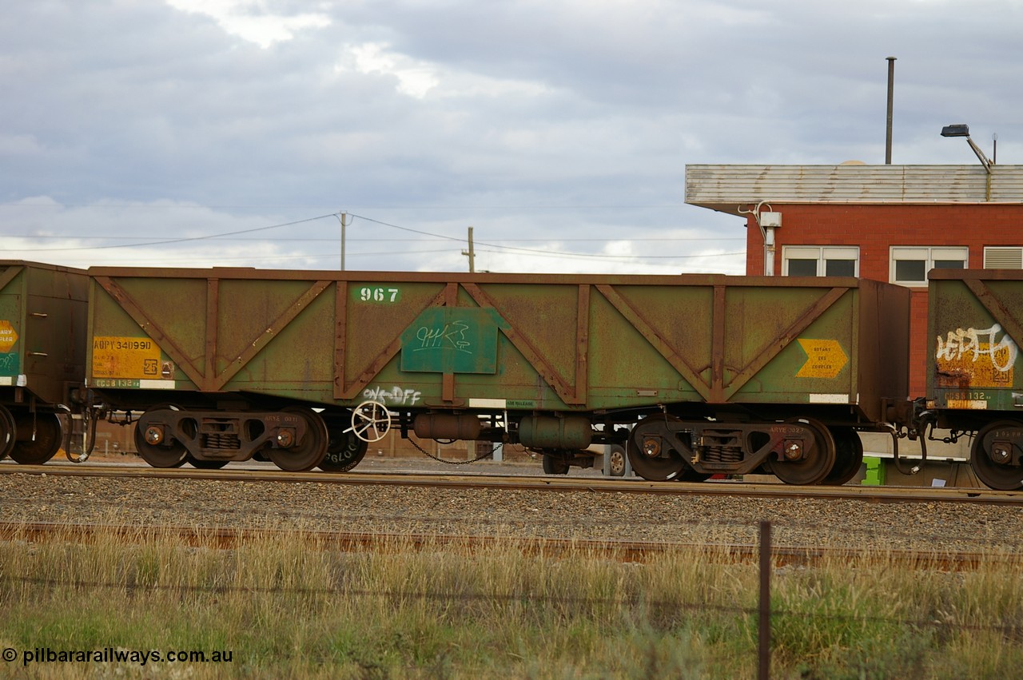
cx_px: 512
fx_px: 3960
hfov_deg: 14.7
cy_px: 340
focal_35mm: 140
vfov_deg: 9.8
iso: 200
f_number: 4.5
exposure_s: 1/180
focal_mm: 93
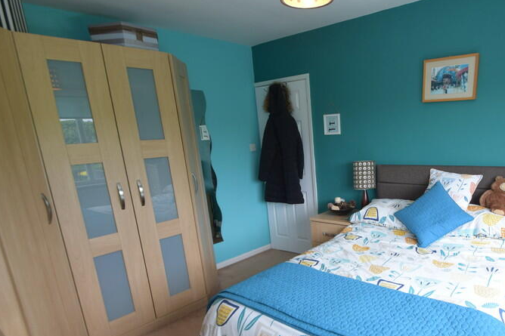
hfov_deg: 73.2
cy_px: 219
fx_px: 323
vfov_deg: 54.2
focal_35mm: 23
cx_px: 346
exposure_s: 1/125
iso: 400
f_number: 5.6
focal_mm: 10
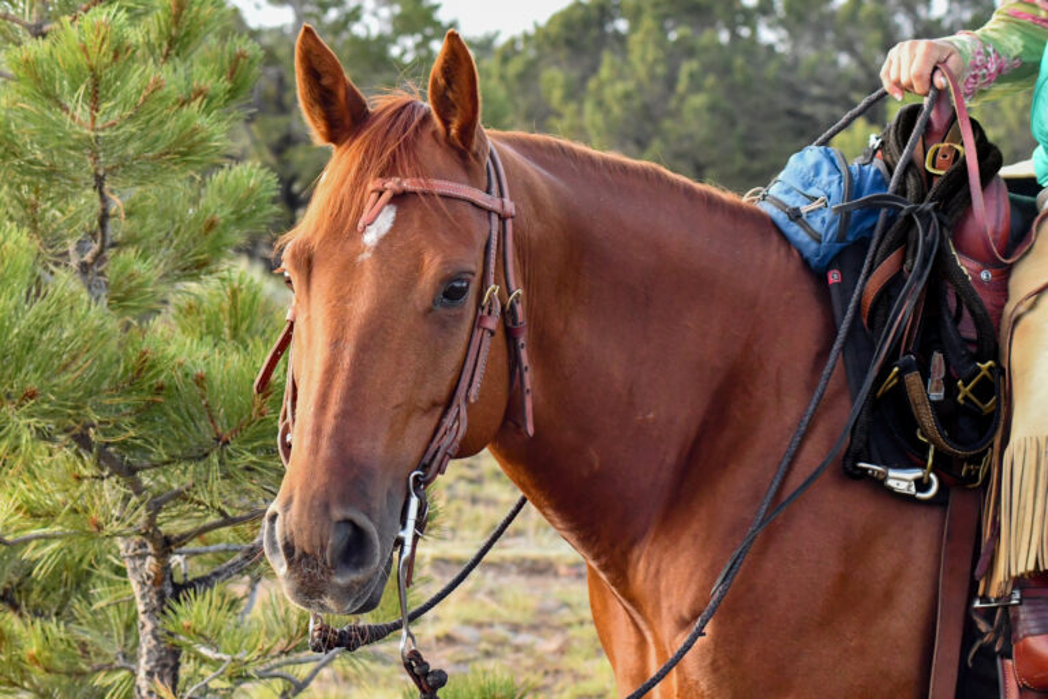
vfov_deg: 13.0
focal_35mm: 105
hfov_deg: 19.5
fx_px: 3056
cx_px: 524
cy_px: 350
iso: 4000
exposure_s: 1/800
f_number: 7.1
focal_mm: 70
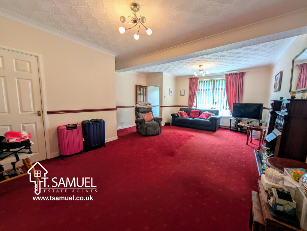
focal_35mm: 12
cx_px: 154
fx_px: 107
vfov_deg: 94.6
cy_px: 116
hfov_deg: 110.5
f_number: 1.7
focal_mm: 2.02
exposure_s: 1/100
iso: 115
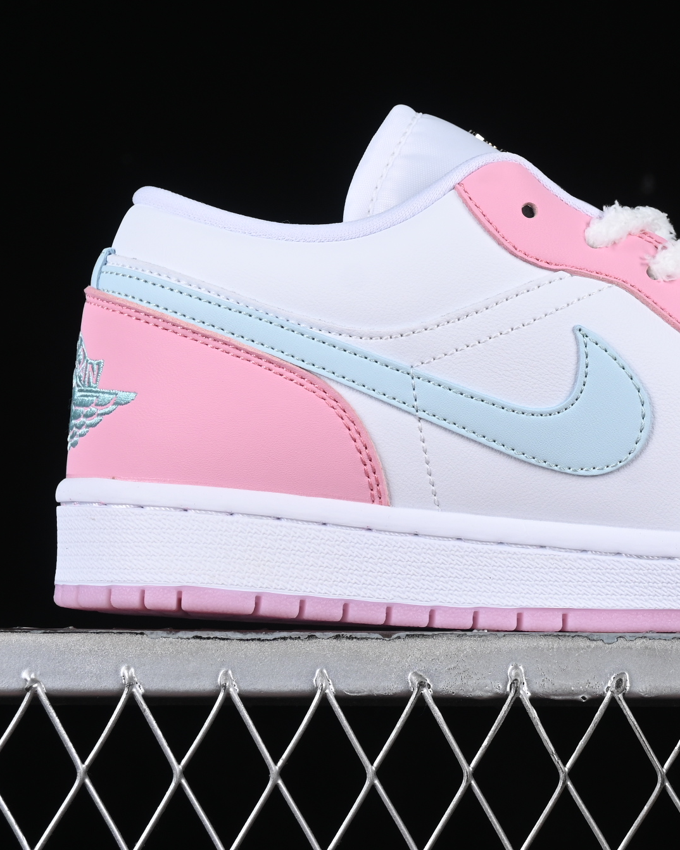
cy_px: 265
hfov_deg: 10.5
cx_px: 622
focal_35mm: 146
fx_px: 3672
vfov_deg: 13.2
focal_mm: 50
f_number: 8
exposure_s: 1/80
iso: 160
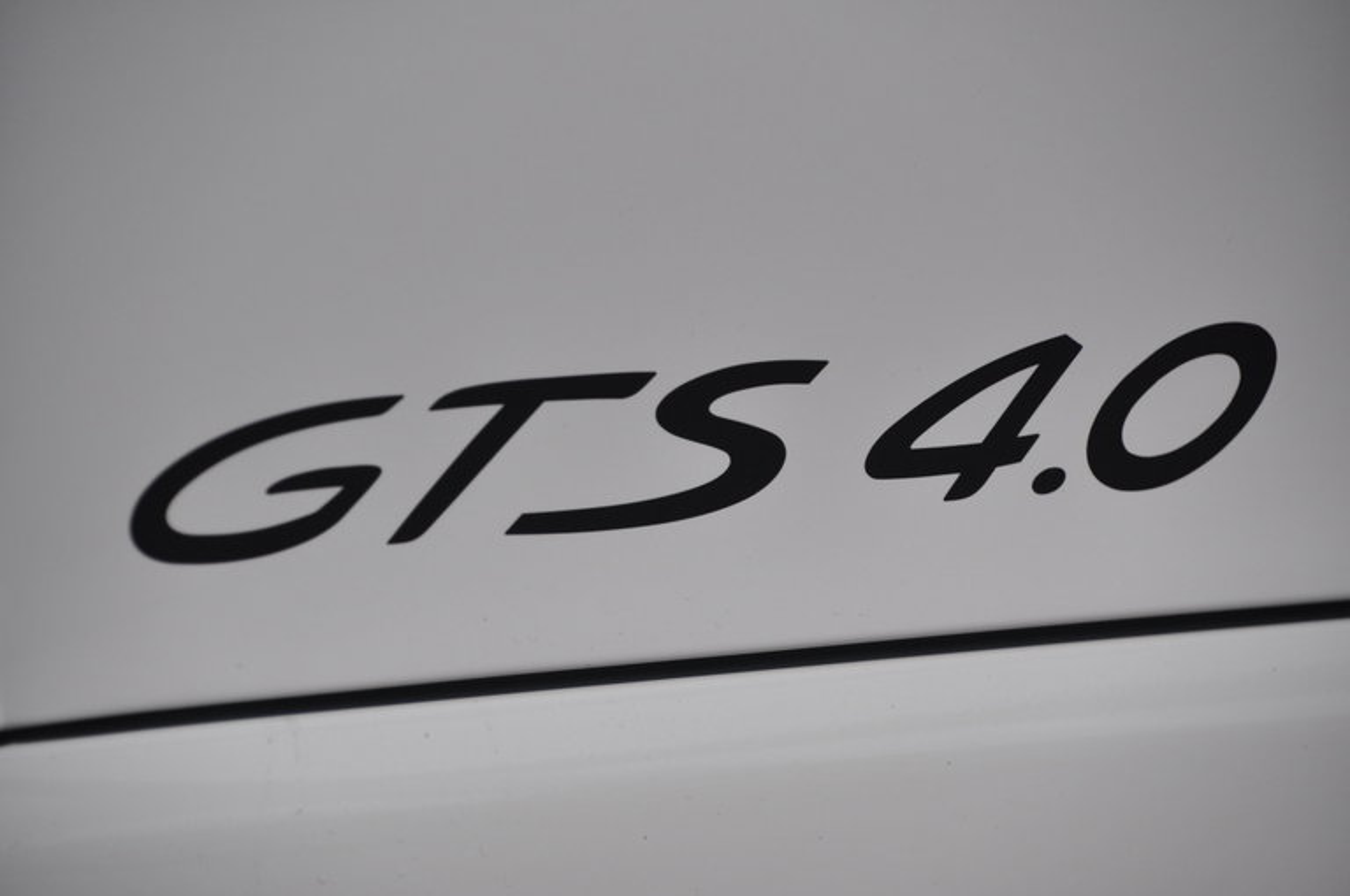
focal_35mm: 360
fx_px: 13483
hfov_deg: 5.7
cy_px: 448
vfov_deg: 3.8
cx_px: 675
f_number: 6.3
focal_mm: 240
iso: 500
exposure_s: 1/2000
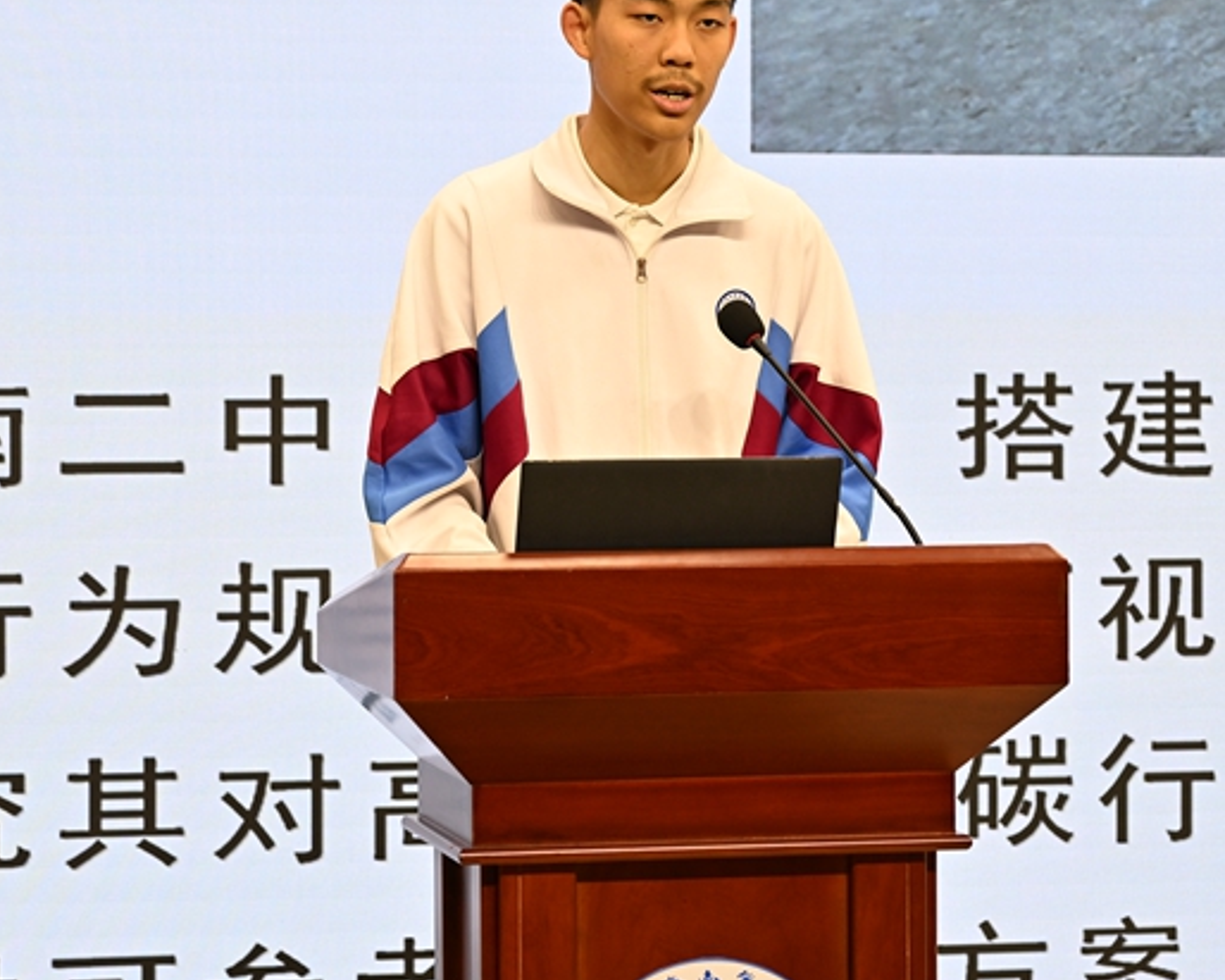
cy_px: 328
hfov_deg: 16.6
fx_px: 4205
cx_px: 682
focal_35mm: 116
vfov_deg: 13.3
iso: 400
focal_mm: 62
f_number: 4
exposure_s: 1/160
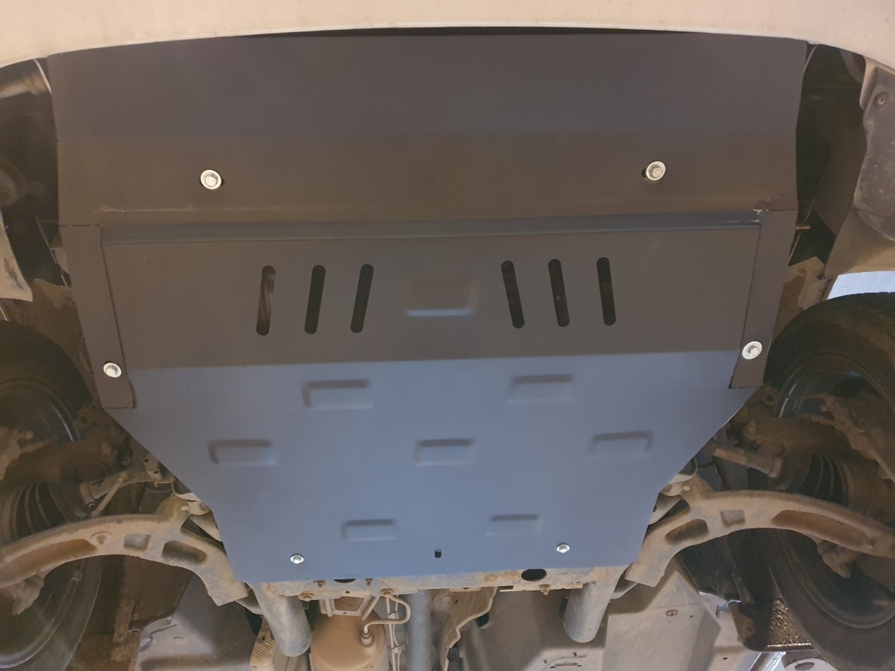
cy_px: 336
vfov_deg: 53.1
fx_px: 672
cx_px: 448
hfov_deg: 67.3
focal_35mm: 26
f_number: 1.5
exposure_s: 1/11
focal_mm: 4.32
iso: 500
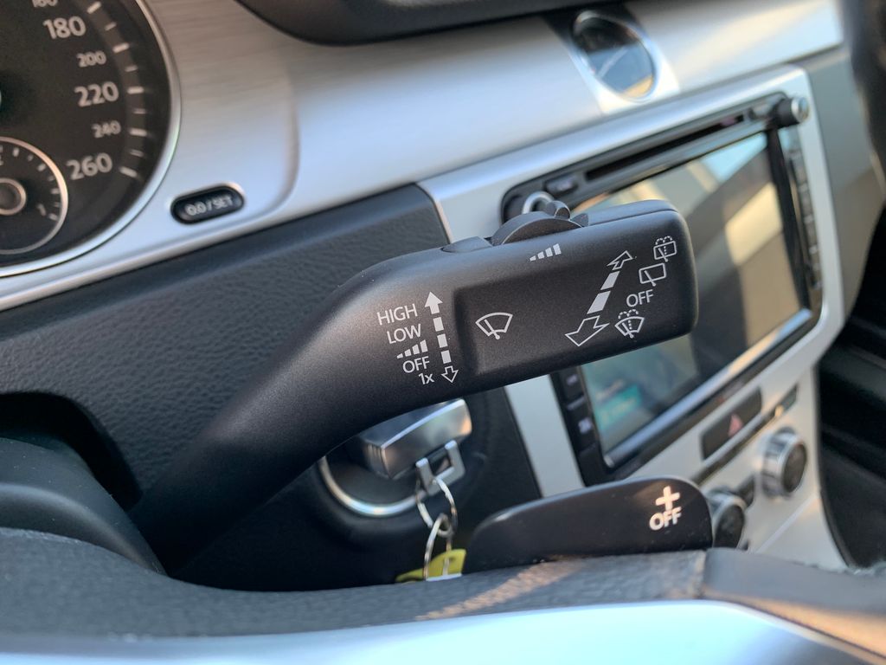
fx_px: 665
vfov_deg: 53.1
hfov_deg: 67.3
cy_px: 332
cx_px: 443
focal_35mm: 26
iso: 80
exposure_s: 1/121
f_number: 1.8
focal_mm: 4.25
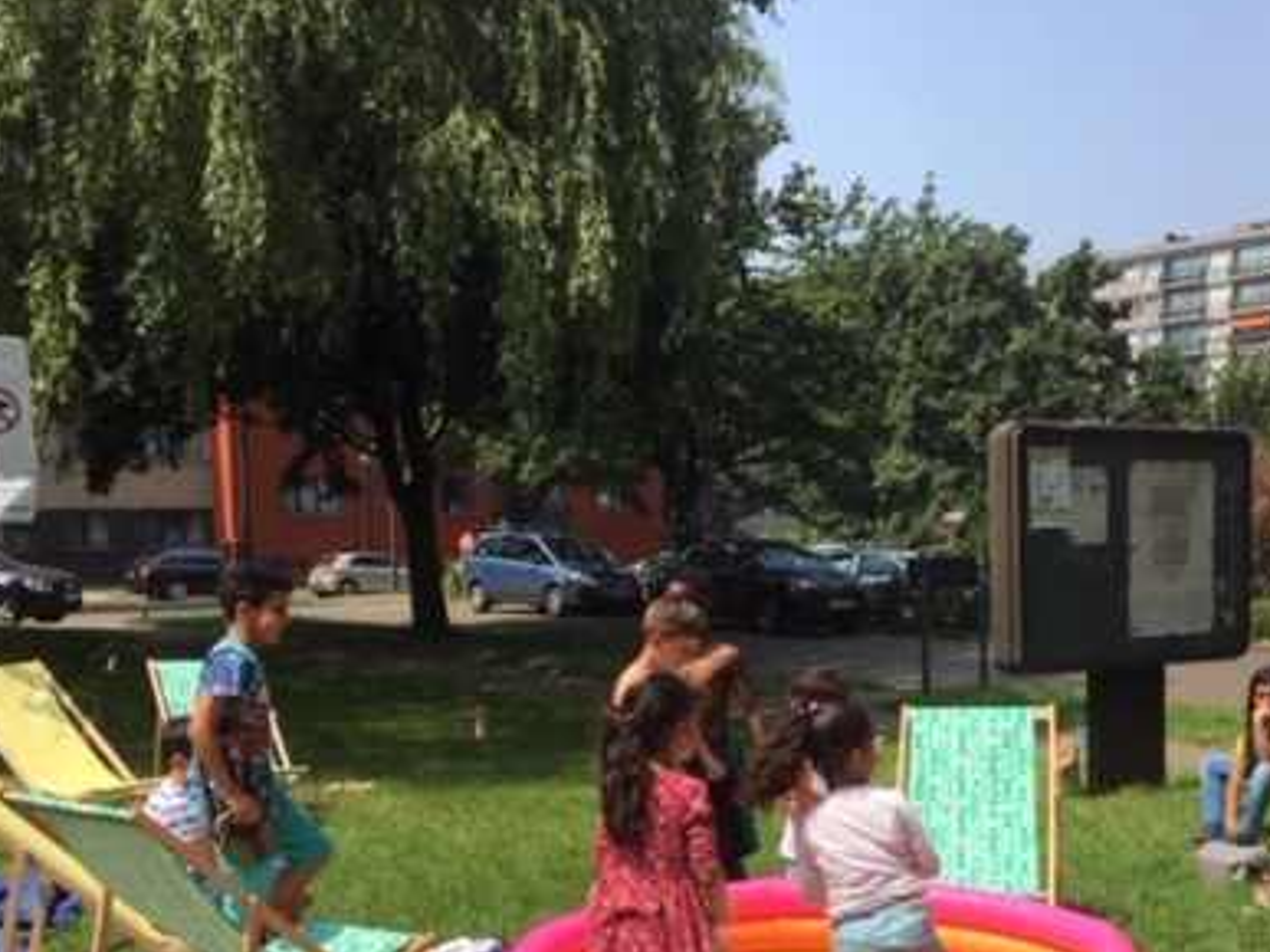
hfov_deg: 39.3
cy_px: 643
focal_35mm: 48
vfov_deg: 30.0
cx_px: 817
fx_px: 1760
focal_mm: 4.15
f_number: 2.2
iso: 25
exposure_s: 1/1399
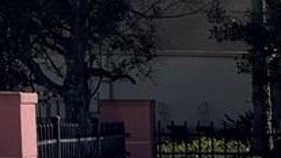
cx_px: 984
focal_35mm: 202
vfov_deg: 5.9
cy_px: 248
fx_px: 1504
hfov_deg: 8.1
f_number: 1.78
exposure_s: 1/9009
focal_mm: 6.76
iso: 80
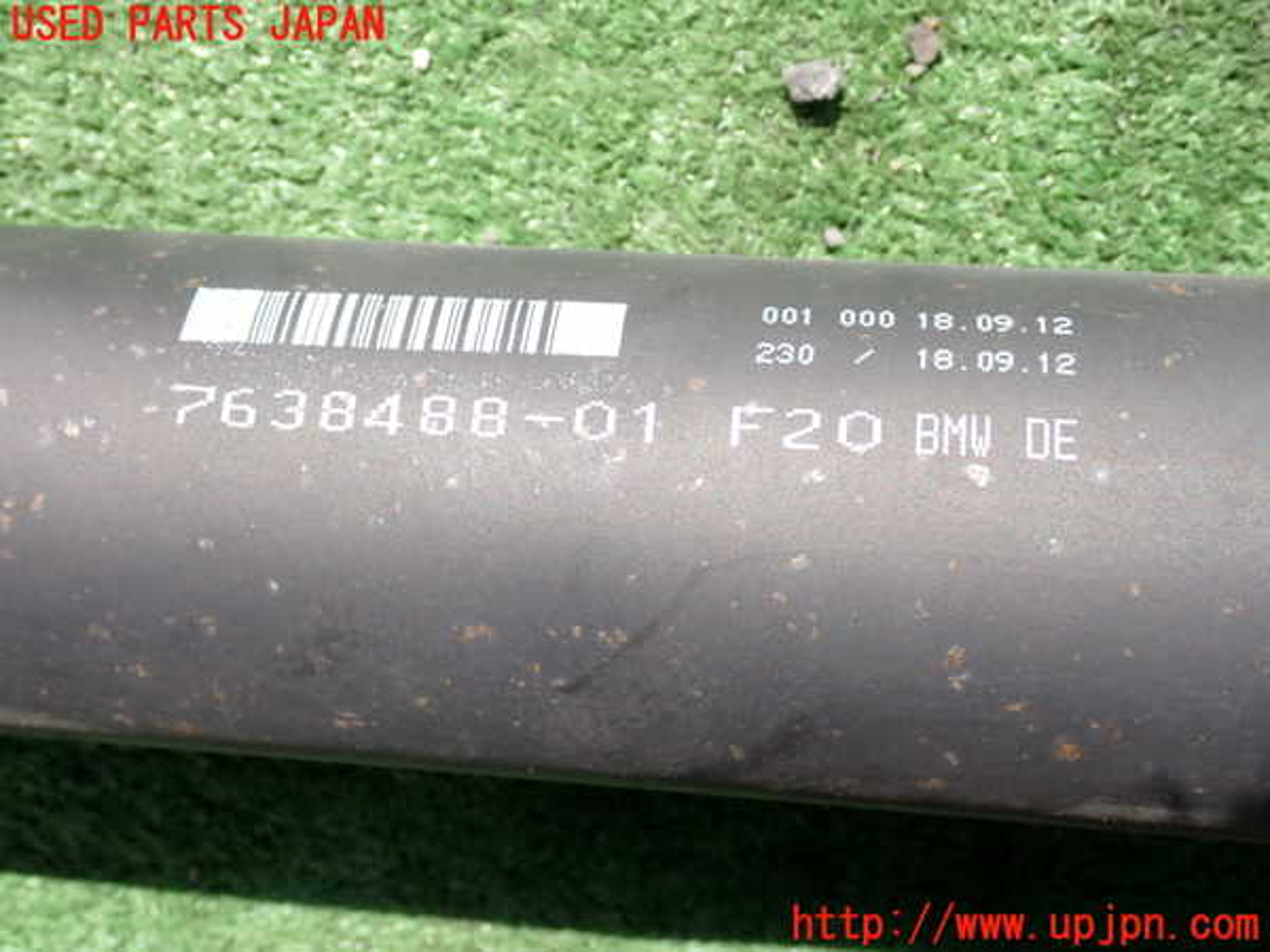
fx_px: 1724
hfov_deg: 40.4
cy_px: 476
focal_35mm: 47
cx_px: 635
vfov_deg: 30.9
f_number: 4.5
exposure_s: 1/250
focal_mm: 8.4
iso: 100
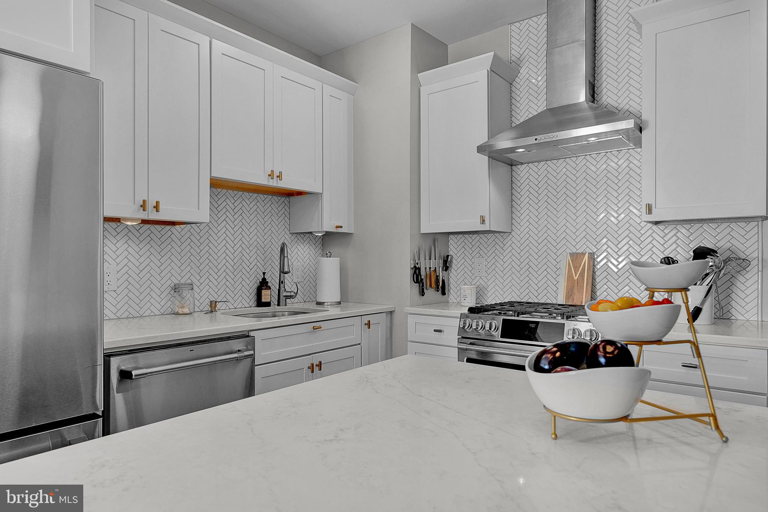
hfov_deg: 81.2
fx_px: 448
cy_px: 256
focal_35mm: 21
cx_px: 384
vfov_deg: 59.5
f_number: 7.1
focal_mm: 21
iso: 320
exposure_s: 1/20
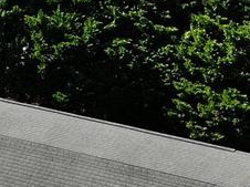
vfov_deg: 8.8
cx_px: -293
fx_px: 1104
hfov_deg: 11.3
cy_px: 453
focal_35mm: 153
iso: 112
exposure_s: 1/668
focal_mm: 4.5
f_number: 2.8
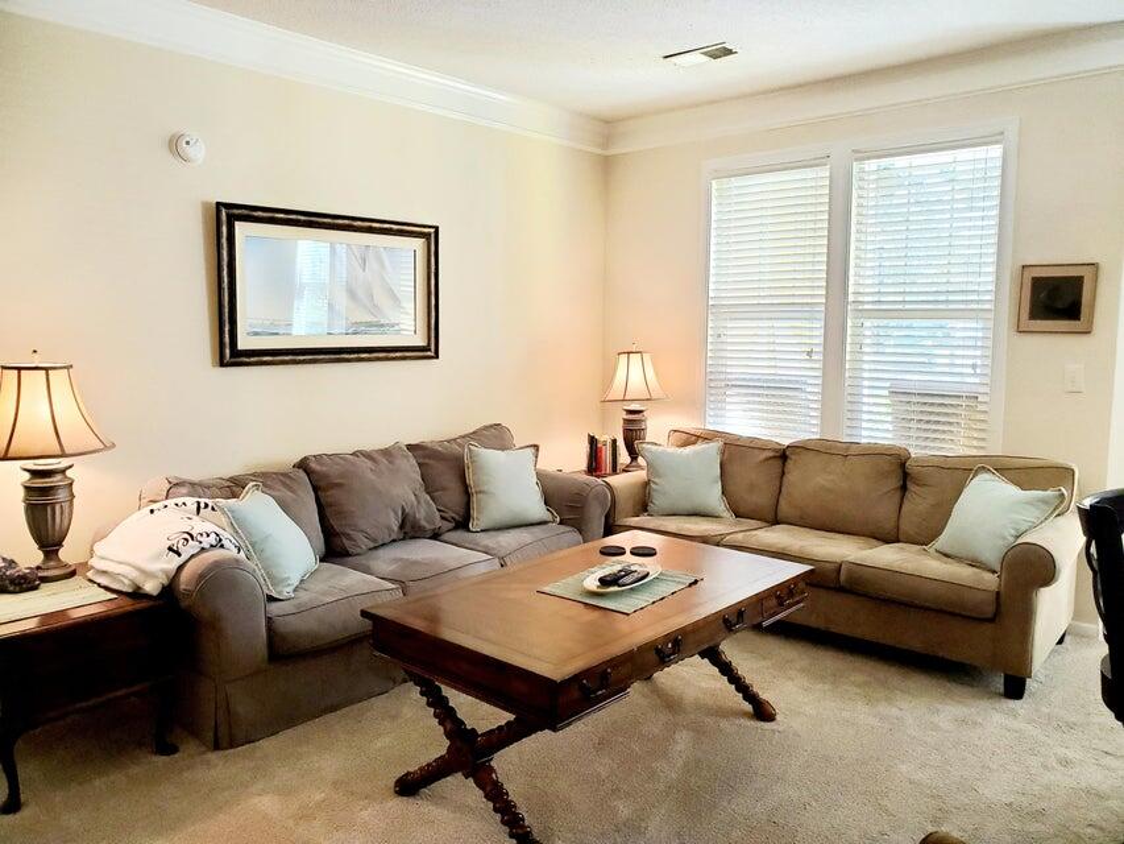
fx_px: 844
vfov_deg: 53.1
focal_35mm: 26
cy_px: 422
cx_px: 562
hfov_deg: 67.3
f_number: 2.4
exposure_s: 1/120
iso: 400
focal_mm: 4.3
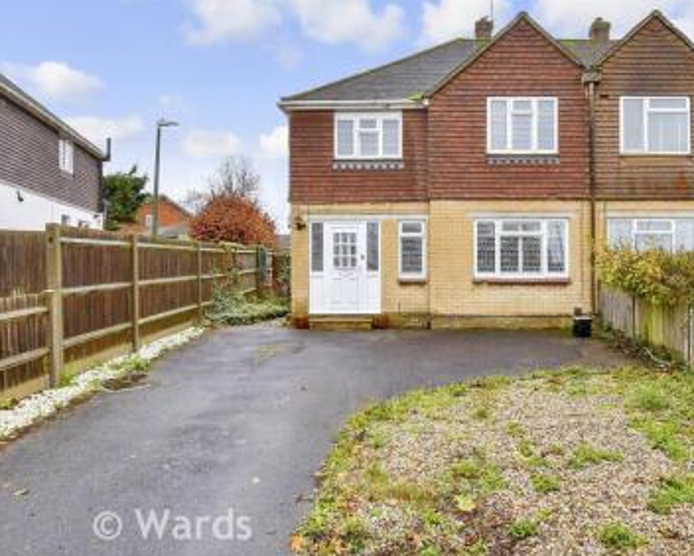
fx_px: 390
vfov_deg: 70.6
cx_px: 397
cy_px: 311
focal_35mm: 19
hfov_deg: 82.7
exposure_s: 1/60
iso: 320
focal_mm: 10
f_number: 8
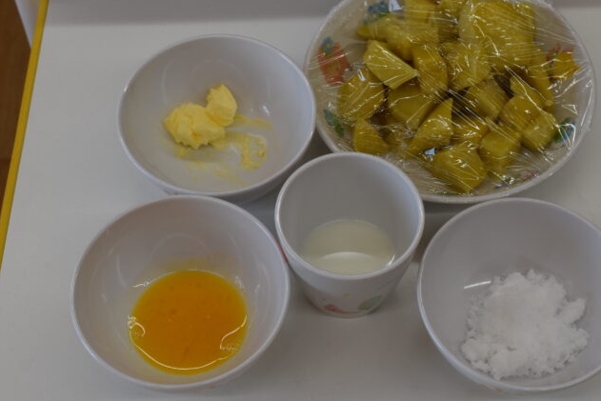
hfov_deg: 27.7
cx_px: 342
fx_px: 1219
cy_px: 170
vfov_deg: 18.7
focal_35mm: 73
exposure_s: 1/250
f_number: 8
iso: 400
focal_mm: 40
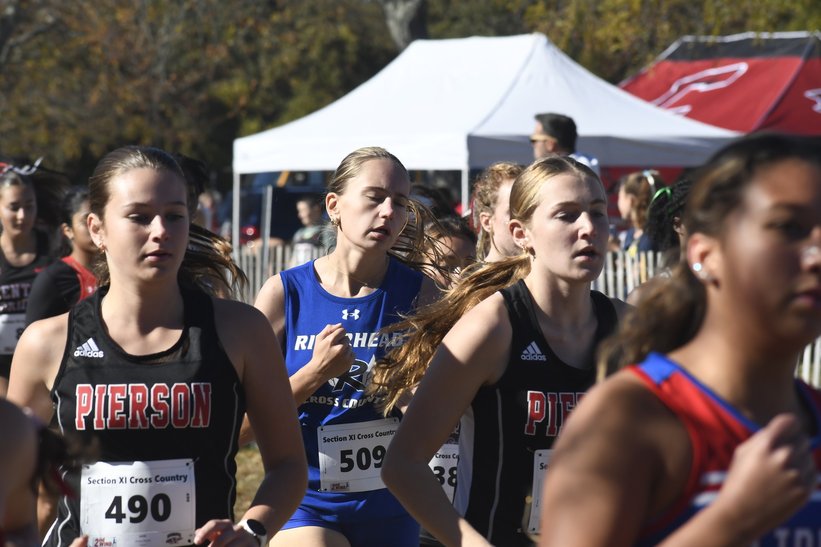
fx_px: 4447
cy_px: 274
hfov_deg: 10.5
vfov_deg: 7.0
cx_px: 410
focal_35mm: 195
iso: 400
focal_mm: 130
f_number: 8
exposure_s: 1/1000
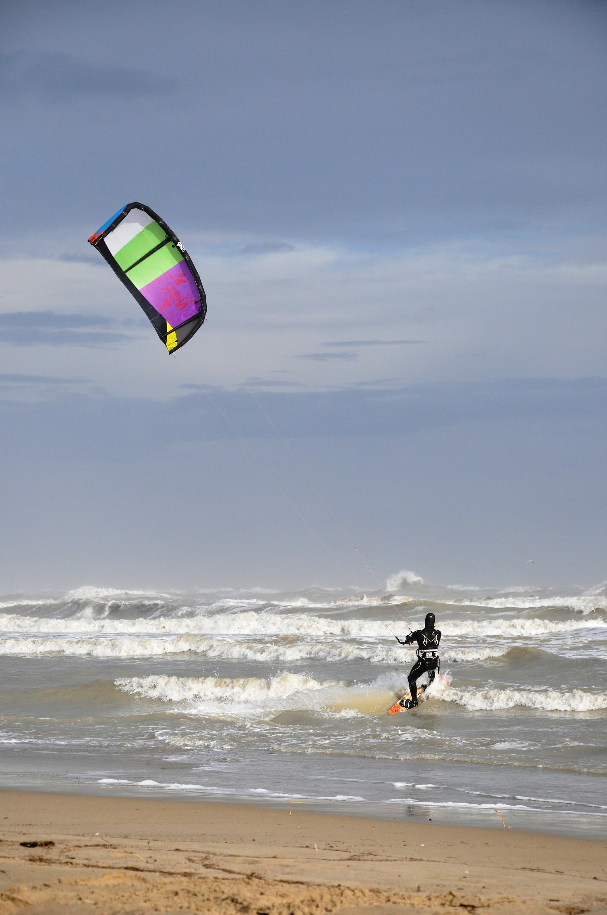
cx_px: 304
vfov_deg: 18.2
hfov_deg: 12.1
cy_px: 458
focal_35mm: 112
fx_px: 2853
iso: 800
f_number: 8
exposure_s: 1/2500
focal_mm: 75
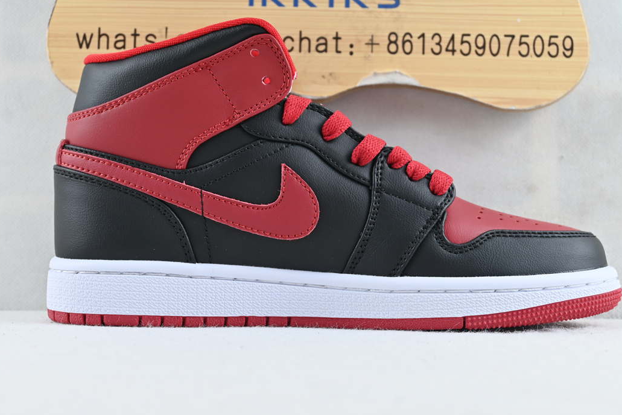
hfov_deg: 31.1
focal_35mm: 65
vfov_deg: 21.1
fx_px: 1116
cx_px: 324
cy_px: 182
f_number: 5.3
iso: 110
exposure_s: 1/25
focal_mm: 37
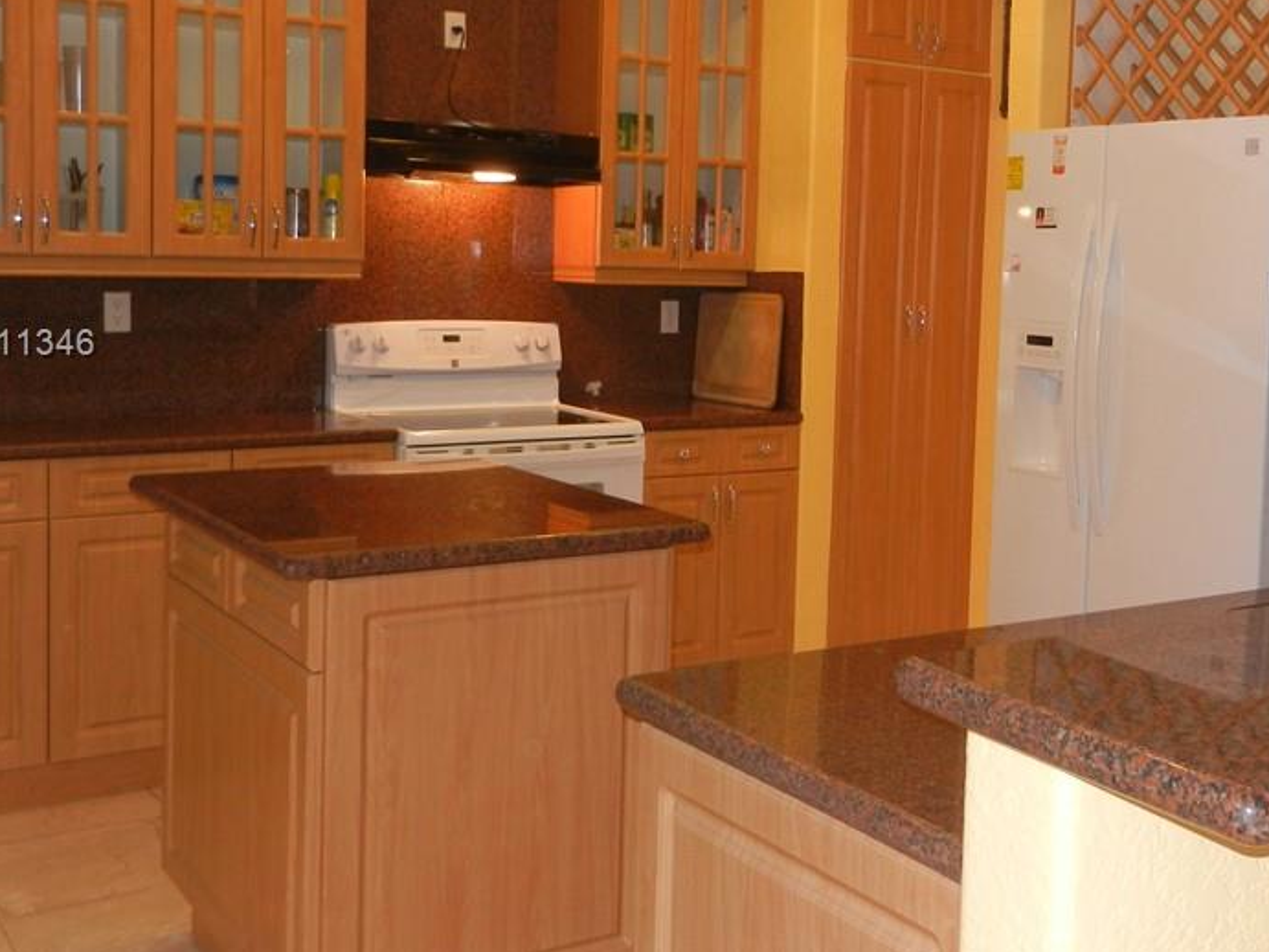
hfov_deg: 43.3
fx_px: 1576
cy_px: 346
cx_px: 845
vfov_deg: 33.4
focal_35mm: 43
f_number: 3.6
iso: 200
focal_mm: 5.1
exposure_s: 1/30
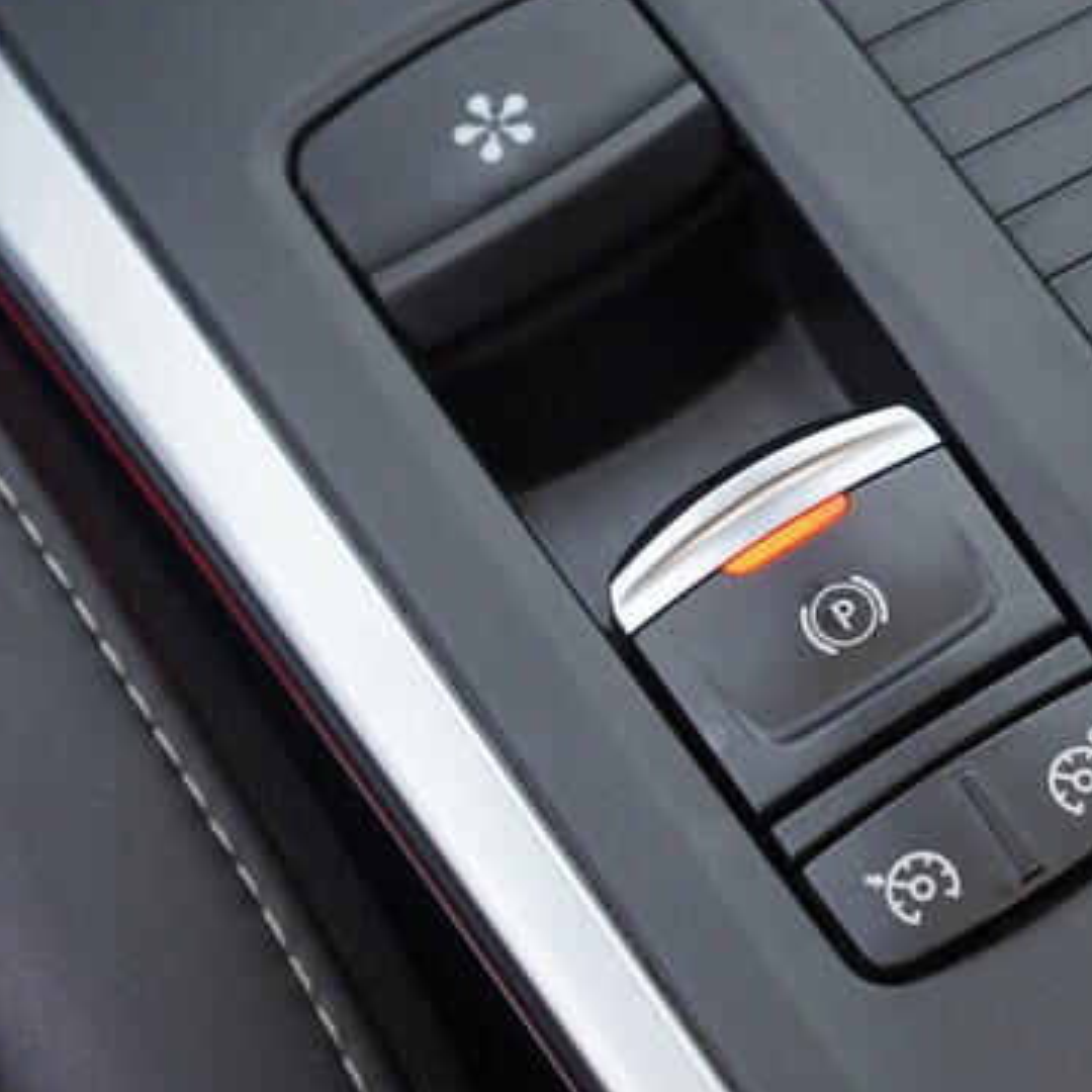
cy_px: 508
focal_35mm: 87
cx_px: 698
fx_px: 3105
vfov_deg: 19.9
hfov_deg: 19.9
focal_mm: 24
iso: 125
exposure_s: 1/50
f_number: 3.2
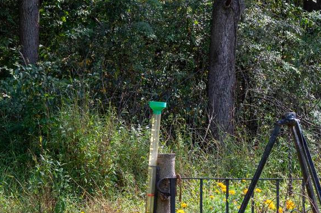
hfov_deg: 13.3
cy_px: 204
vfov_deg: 9.0
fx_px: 1354
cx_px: 353
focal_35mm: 152
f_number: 11
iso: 1000
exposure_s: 1/500
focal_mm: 61
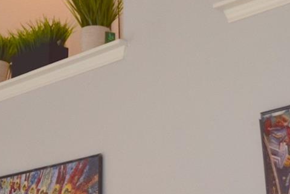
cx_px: 31
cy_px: -19
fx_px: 1031
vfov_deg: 10.6
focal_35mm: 128
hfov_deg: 15.8
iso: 200
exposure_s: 1/125
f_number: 3.8
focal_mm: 20
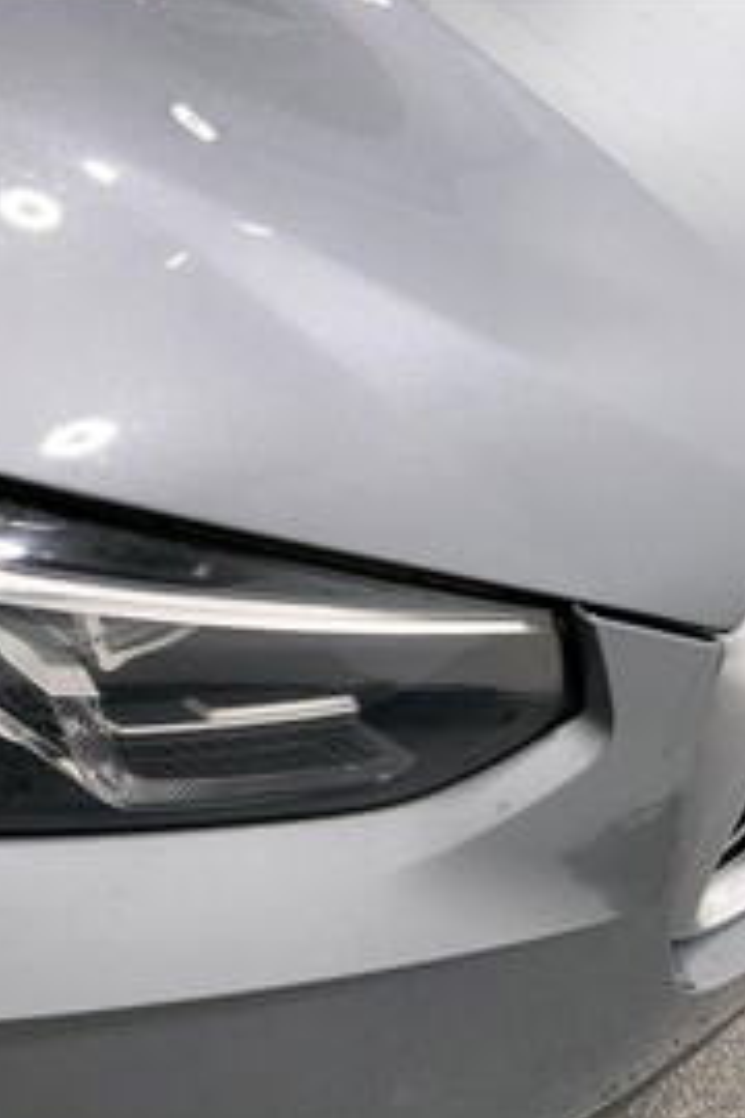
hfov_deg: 26.2
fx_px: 1459
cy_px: 631
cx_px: -91
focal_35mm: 47
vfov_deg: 41.8
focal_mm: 3
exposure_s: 1/122
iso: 20
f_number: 1.8
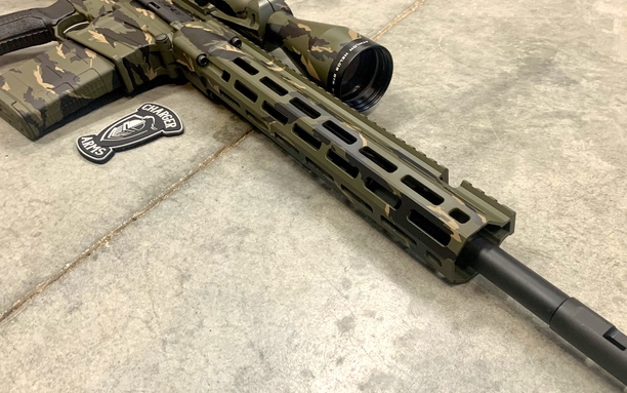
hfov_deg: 54.0
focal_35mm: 36
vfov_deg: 35.4
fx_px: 615
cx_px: 325
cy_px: 193
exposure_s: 1/60
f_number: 1.8
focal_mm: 4.25
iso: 200
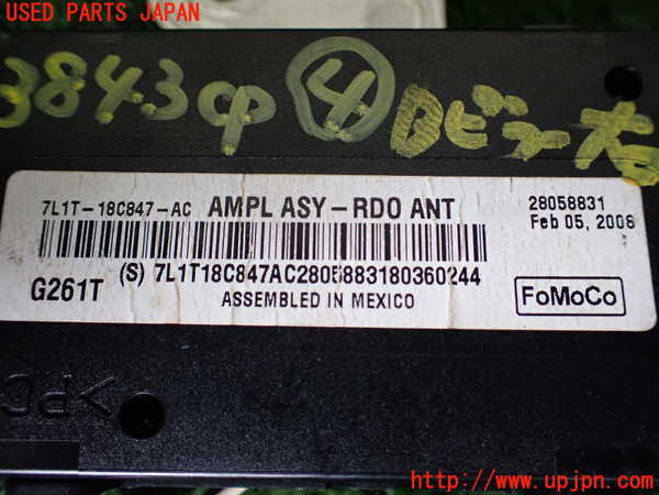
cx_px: 330
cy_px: 248
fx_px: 571
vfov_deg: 46.8
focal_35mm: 30
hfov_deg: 60.0
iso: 200
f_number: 2.3
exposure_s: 1/125
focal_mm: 5.4
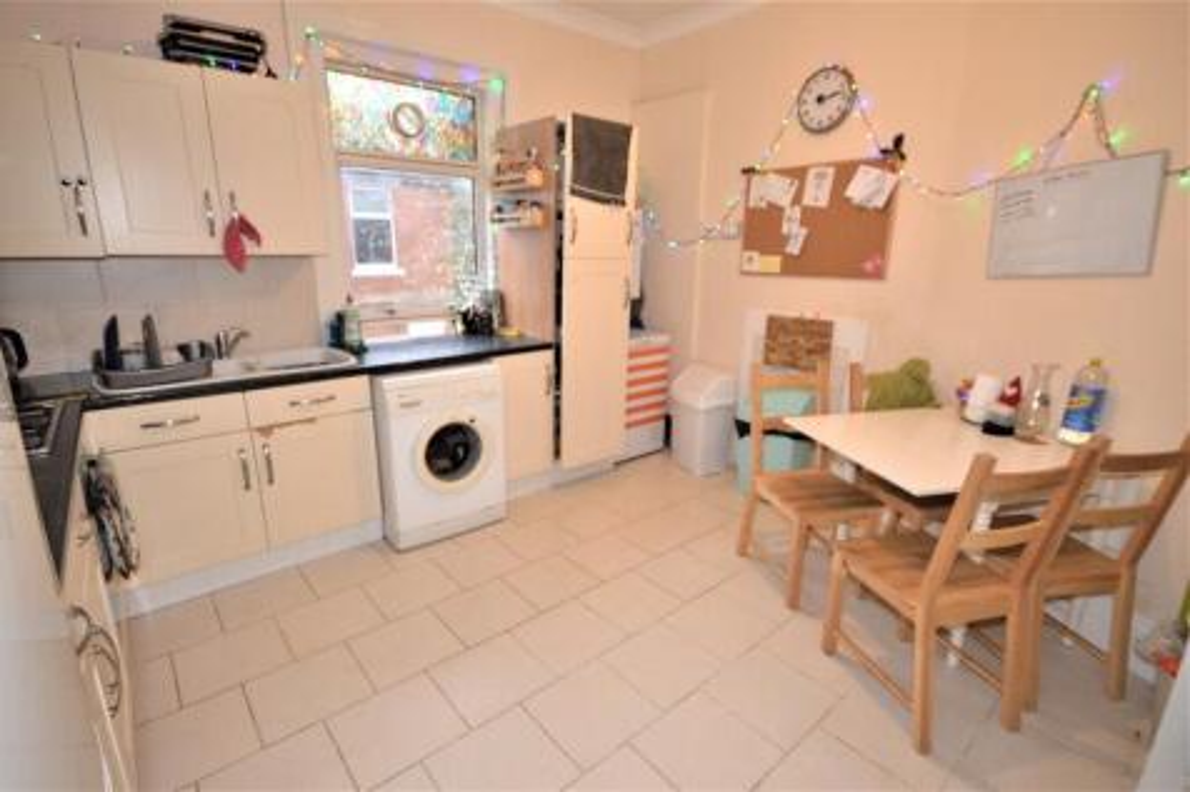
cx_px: 595
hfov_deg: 100.4
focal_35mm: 15
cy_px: 396
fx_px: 496
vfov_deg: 77.3
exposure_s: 1/60
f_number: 4
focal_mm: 10
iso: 1600
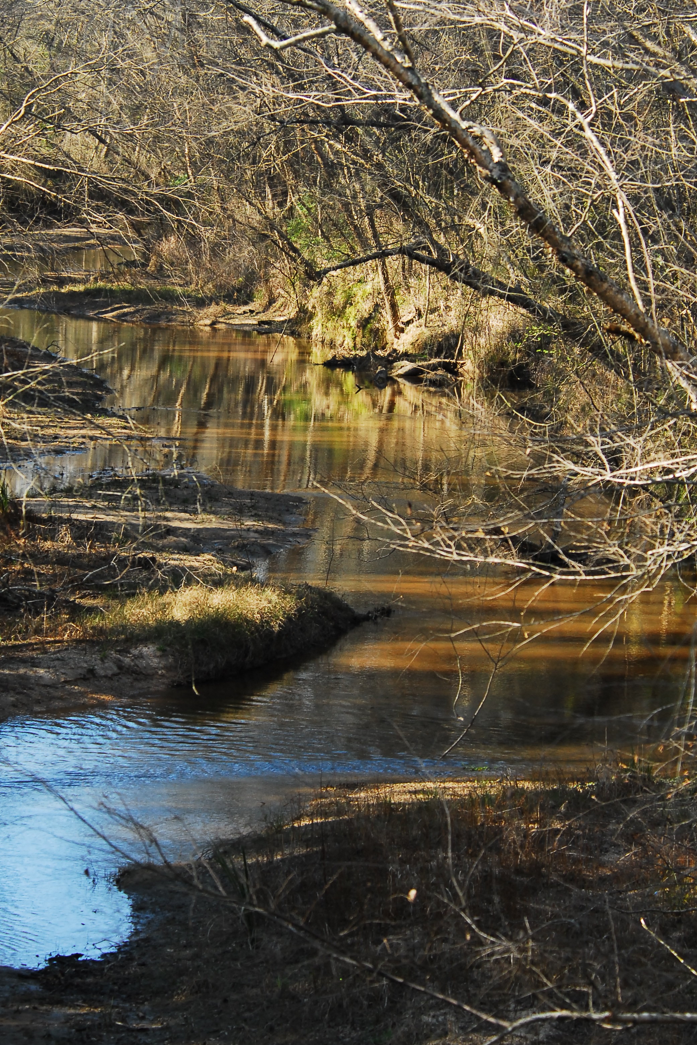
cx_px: 289
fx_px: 4326
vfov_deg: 13.8
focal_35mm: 149
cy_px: 441
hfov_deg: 9.2
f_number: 5.6
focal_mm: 80
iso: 400
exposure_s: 1/320
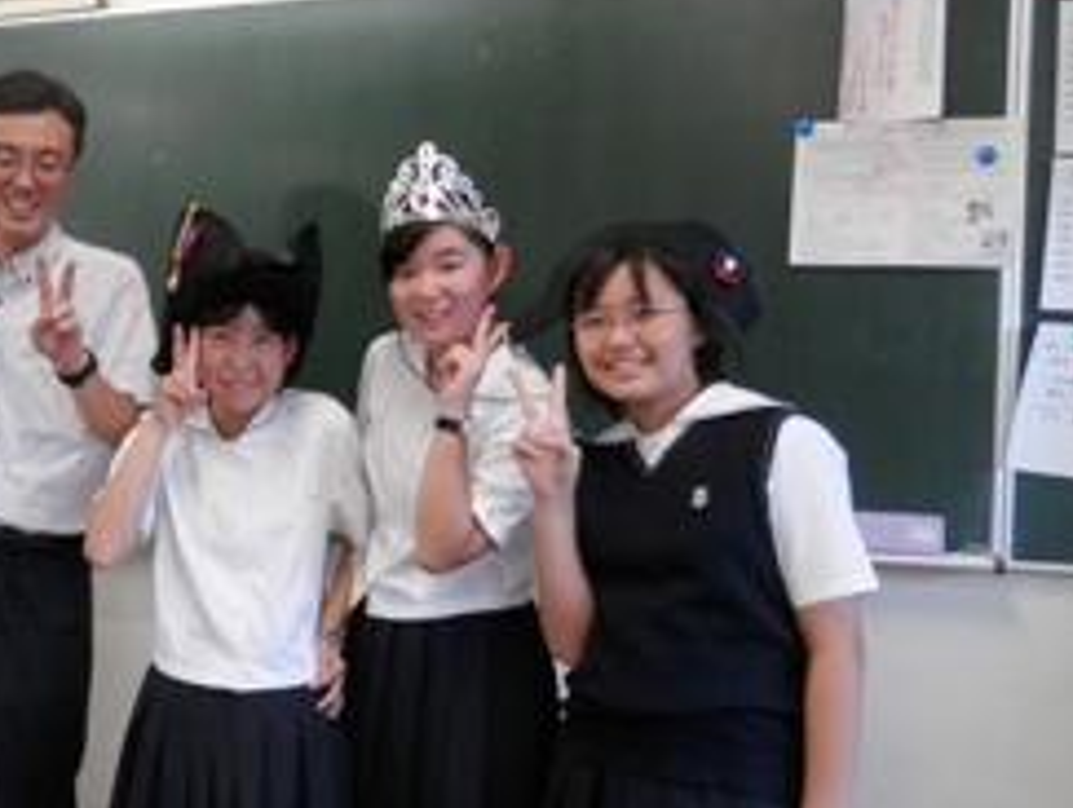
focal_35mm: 46
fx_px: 1428
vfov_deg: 31.6
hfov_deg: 39.9
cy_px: 424
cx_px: 252
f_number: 3
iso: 160
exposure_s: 1/30
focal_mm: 4.5
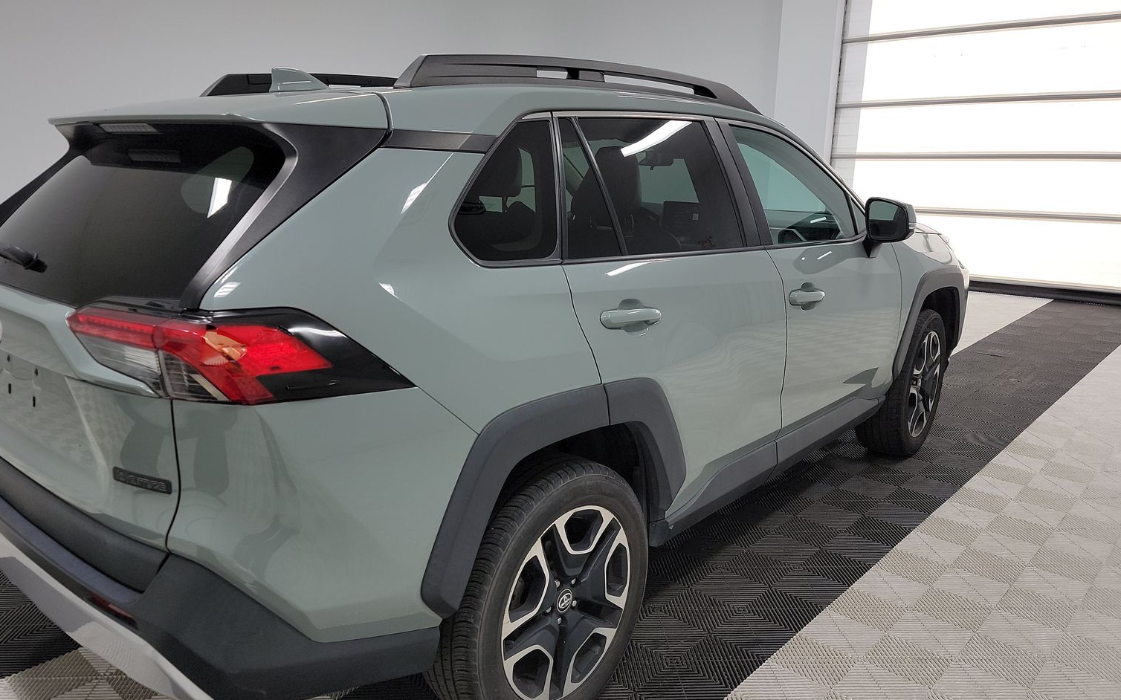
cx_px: 534
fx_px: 825
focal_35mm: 27
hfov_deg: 68.4
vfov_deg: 46.0
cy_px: 375
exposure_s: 1/119
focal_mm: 6.7
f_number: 1.8
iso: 70
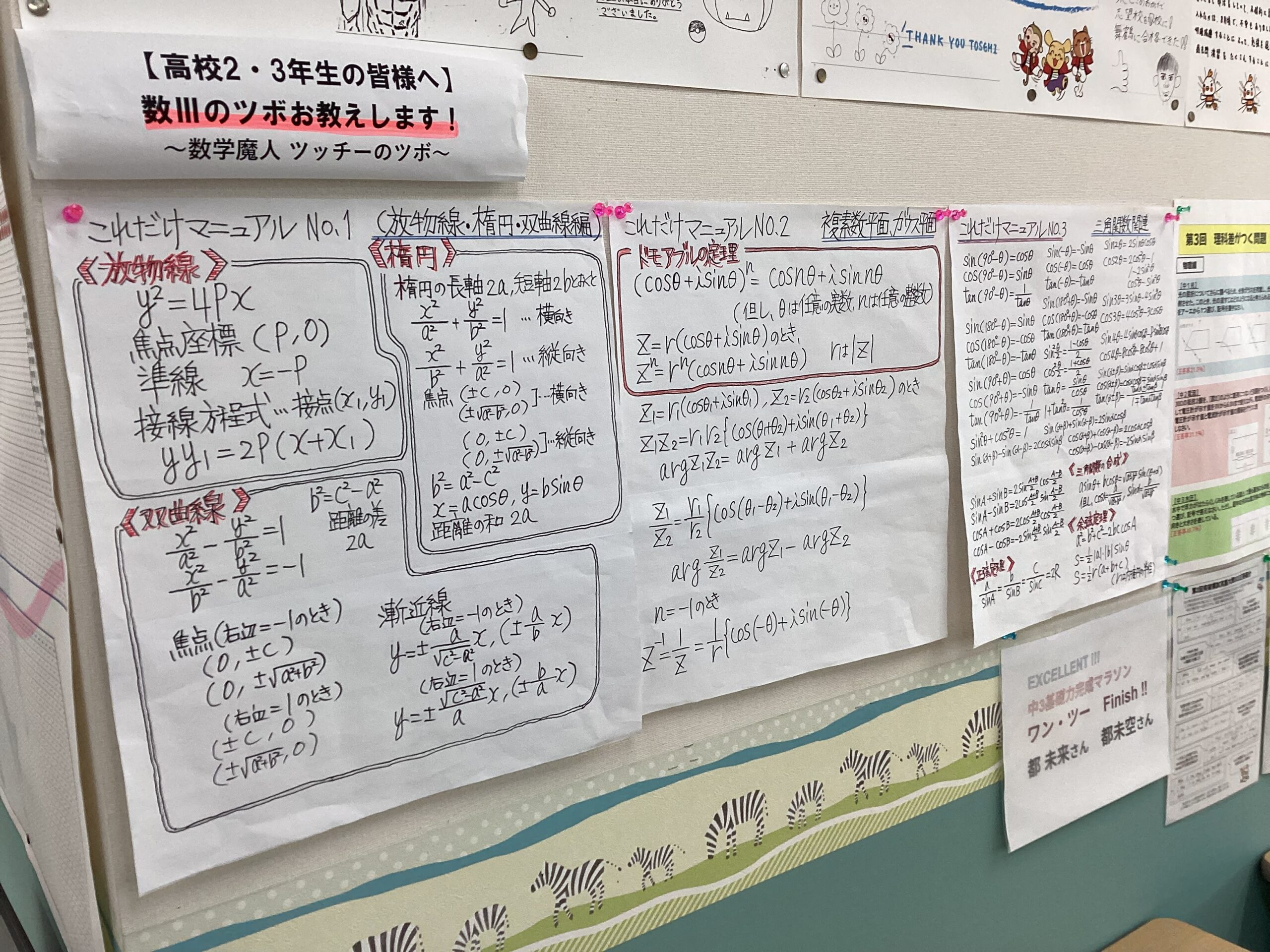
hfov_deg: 58.4
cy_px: 476
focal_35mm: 31
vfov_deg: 45.4
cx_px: 635
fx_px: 1137
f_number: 2.4
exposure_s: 1/120
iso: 50
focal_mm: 3.3
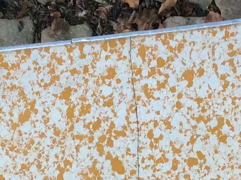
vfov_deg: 9.8
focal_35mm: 143
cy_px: 330
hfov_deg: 13.8
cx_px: 152
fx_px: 994
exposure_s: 1/100
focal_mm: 3.3
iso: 64
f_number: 2.4
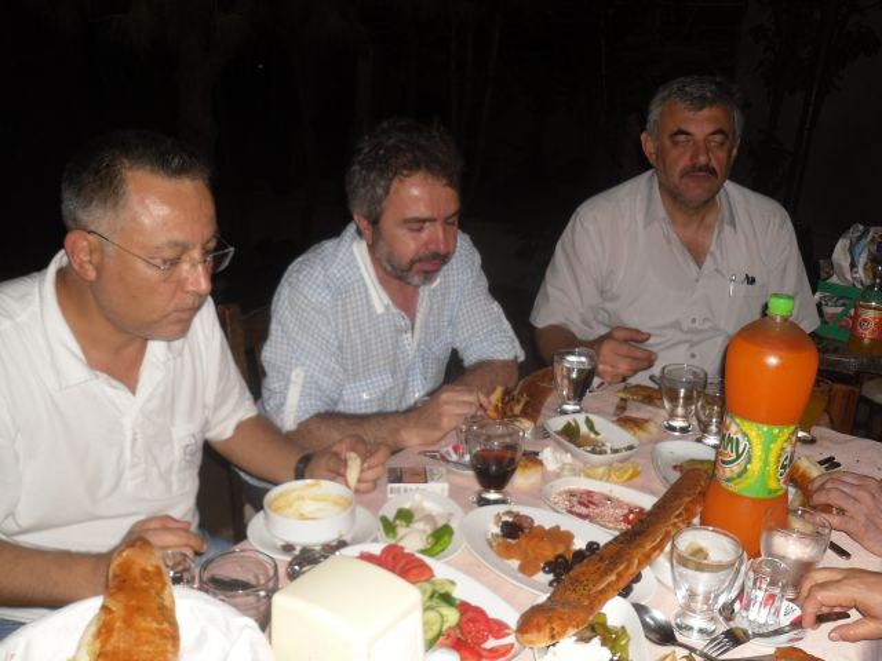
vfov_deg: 41.8
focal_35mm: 34
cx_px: 441
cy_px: 330
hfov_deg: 54.0
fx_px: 866
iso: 100
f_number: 2.8
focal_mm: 6
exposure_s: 1/45
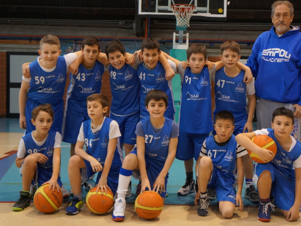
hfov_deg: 36.1
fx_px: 461
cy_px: 105
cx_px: 176
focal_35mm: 53
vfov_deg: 27.5
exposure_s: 1/160
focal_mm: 30
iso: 1250
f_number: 4
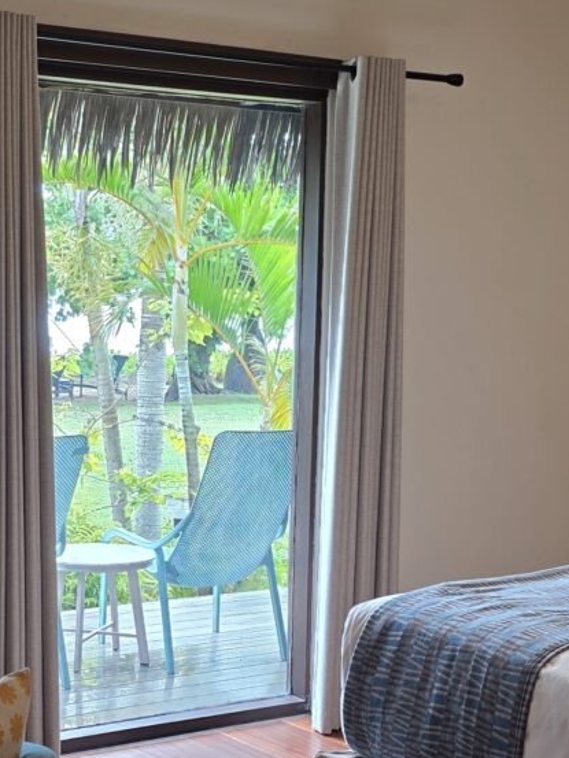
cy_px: 567
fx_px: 1555
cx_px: 206
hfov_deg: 20.7
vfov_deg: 27.0
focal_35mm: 71
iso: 64
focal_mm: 6.3
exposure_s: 1/100
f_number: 1.7
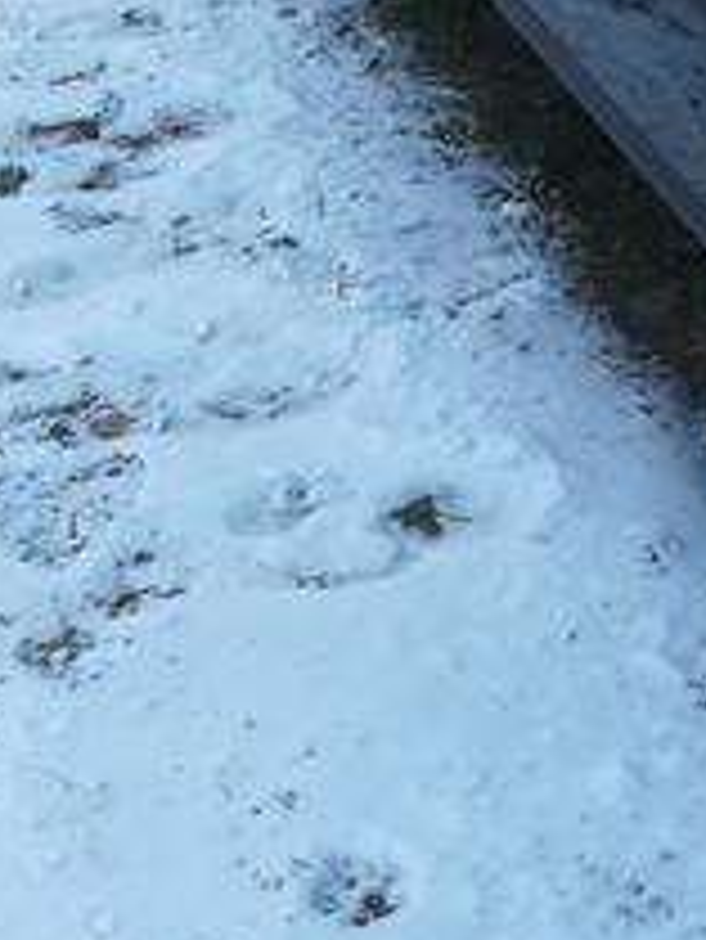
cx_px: 850
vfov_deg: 23.7
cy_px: 157
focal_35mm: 81
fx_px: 2200
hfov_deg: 17.4
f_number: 2.2
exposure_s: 1/100
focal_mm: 3.83
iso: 50
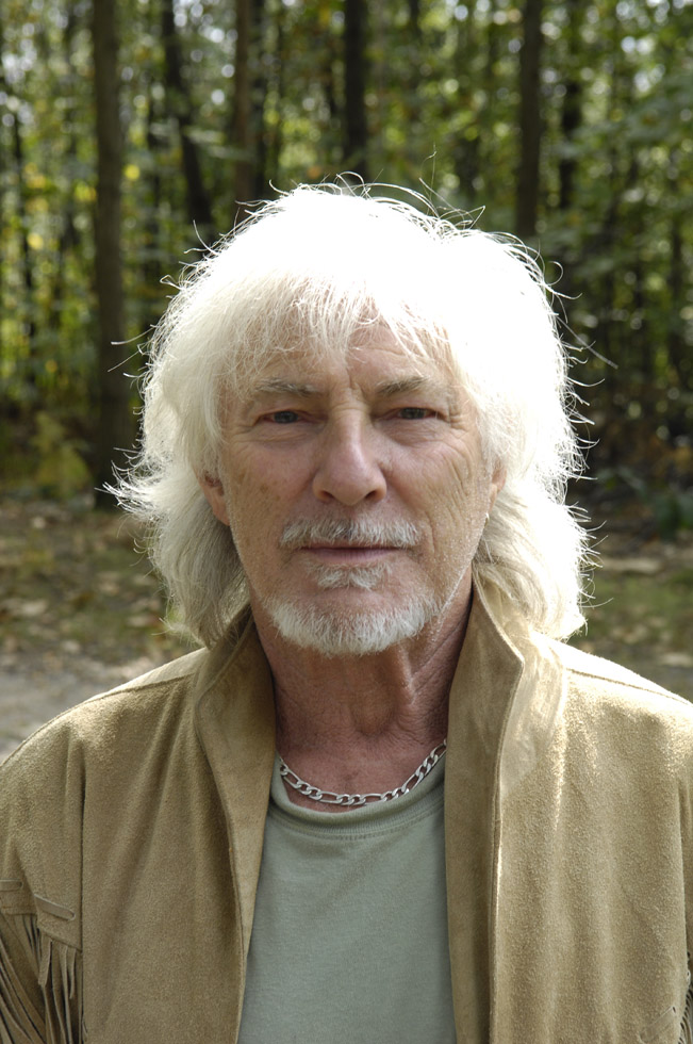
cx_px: 346
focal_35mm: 82
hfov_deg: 16.5
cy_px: 522
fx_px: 2388
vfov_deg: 24.6
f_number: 7.1
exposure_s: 1/80
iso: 250
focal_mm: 55
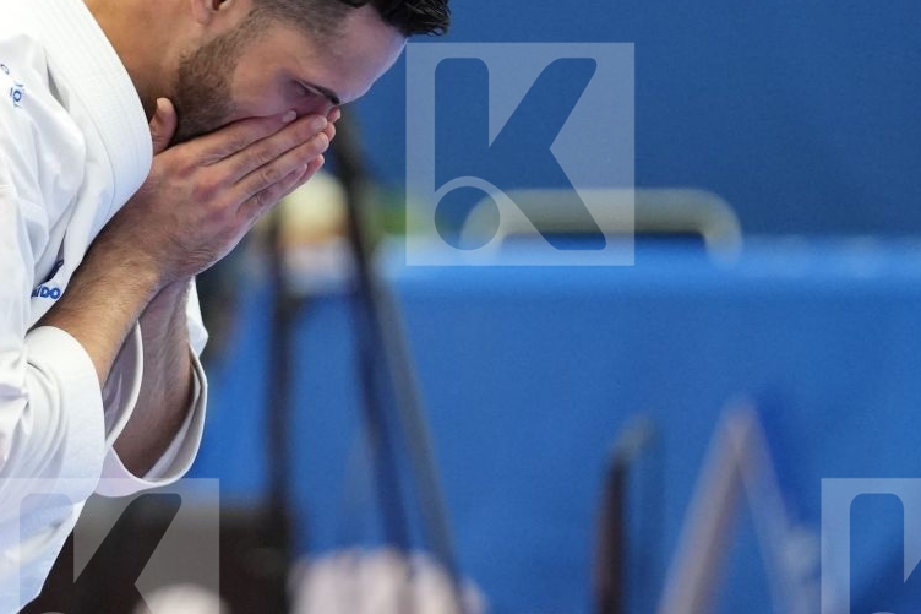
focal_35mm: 718
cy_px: 154
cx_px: 105
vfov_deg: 1.9
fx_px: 18364
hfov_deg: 2.9
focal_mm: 200
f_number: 2.8
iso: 2000
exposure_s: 1/500
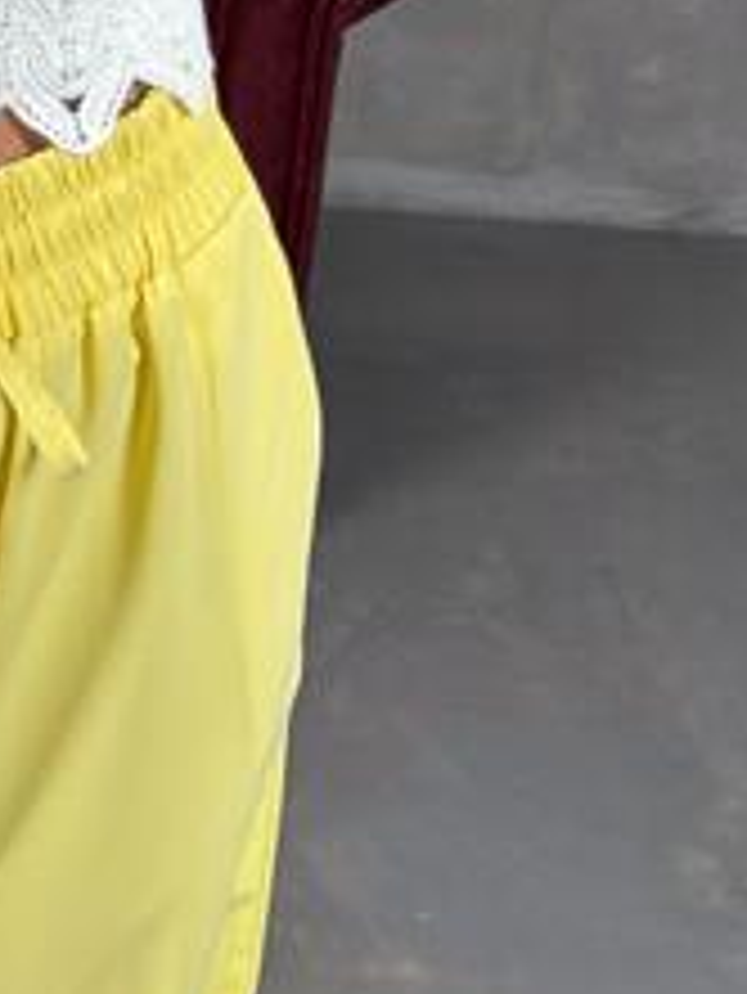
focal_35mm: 102
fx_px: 2932
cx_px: -241
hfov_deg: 13.9
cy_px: 364
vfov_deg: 19.2
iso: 160
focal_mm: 6.76
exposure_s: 1/121
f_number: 1.78
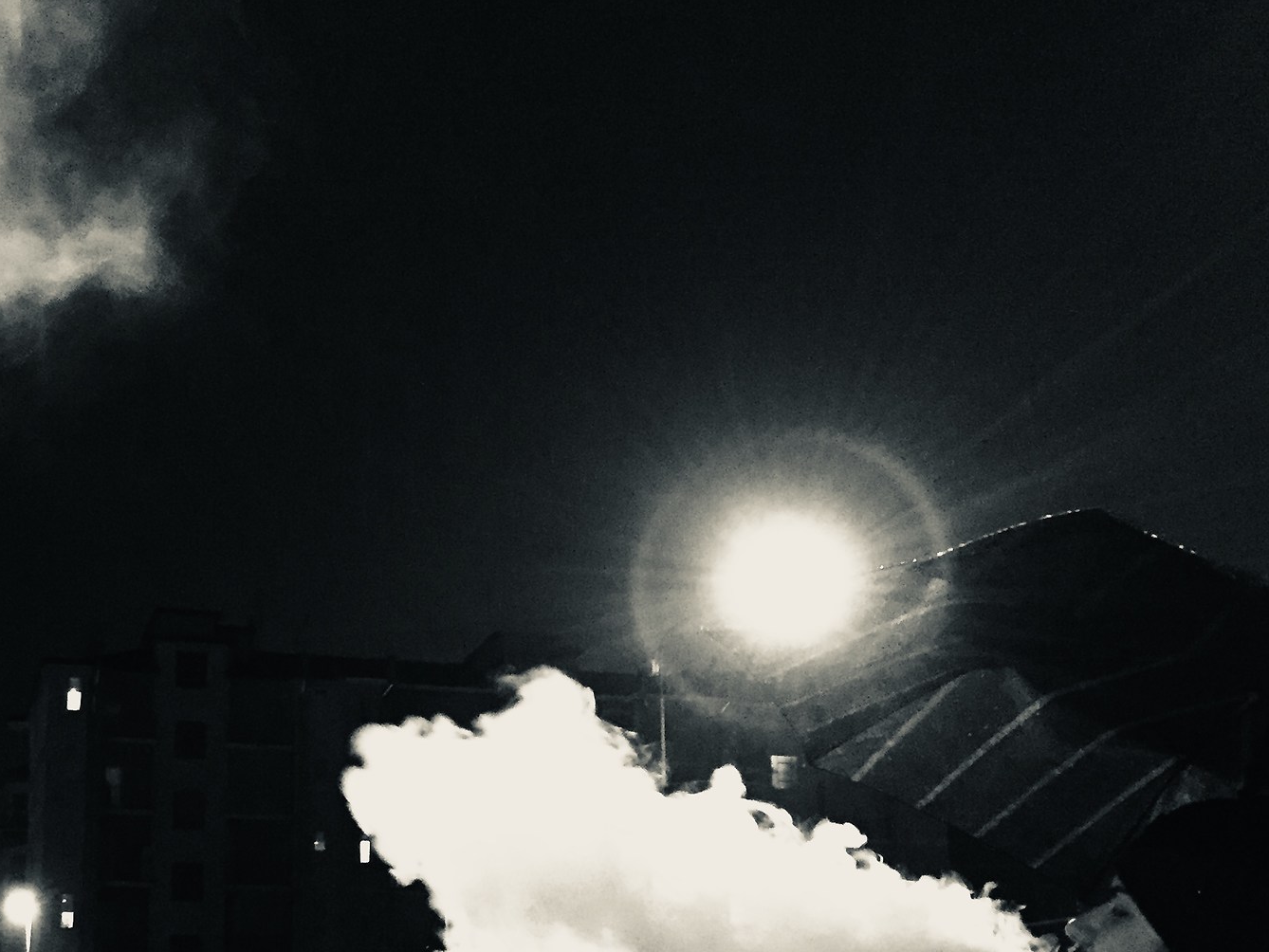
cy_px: 759
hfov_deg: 36.2
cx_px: 375
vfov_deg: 27.5
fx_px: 1907
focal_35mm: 52
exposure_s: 1/17
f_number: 2.2
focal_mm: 4.15
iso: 800
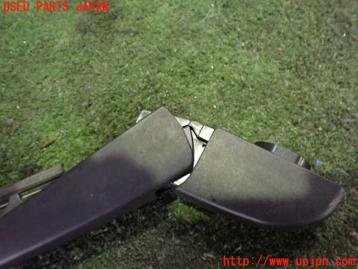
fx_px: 310
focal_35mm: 30
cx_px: 179
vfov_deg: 46.8
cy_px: 134
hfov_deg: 60.0
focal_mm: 5.4
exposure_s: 1/30
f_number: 2.3
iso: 1000
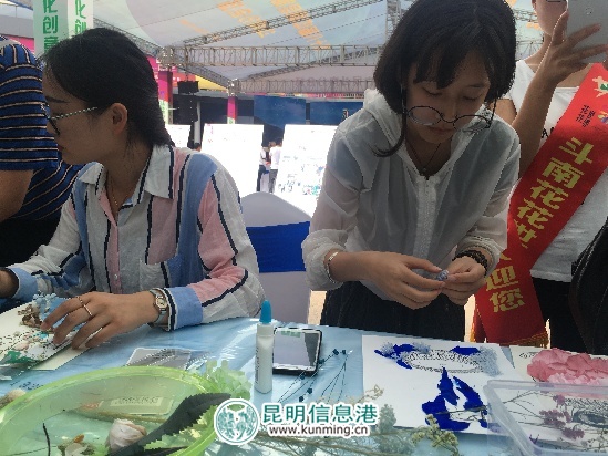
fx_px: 509
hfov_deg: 61.6
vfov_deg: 48.2
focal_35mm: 29
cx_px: 304
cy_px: 228
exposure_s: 1/356
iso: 25
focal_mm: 4.15
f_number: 2.2
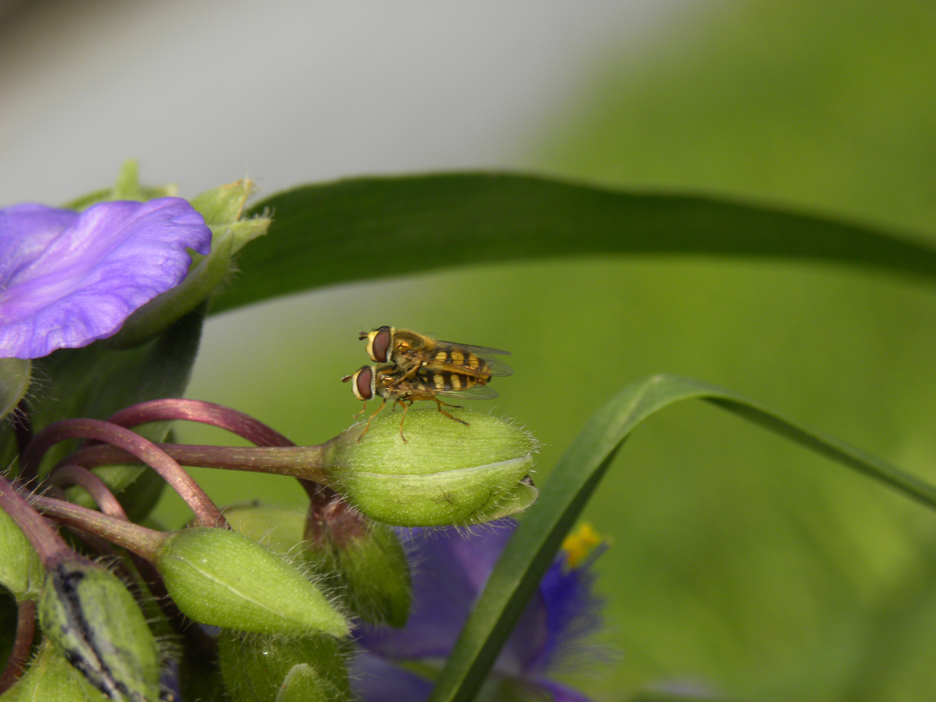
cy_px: 351
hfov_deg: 13.7
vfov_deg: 10.3
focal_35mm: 144
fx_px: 3894
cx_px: 468
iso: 79
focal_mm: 25.7
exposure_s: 1/60
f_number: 4.5
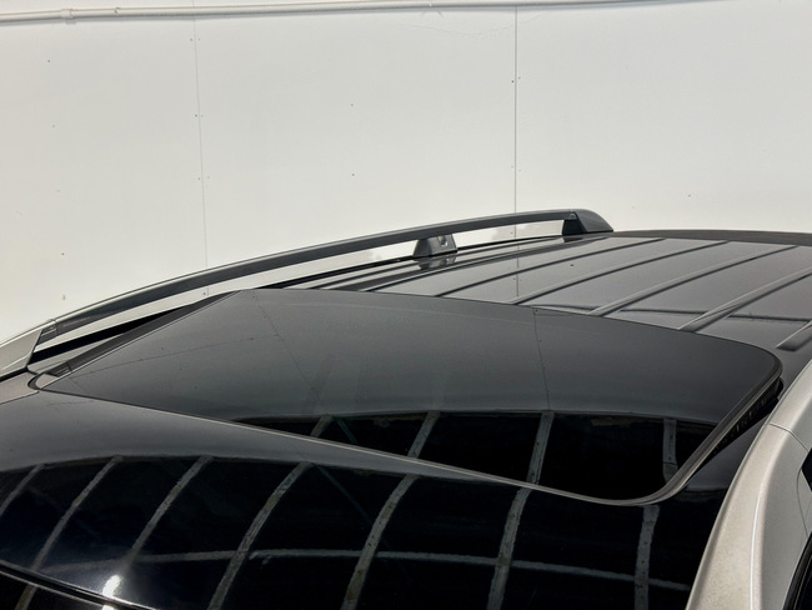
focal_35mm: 48
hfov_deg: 39.6
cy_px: 305
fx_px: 1126
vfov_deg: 30.3
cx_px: 406
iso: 125
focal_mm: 6.86
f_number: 1.78
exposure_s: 1/50
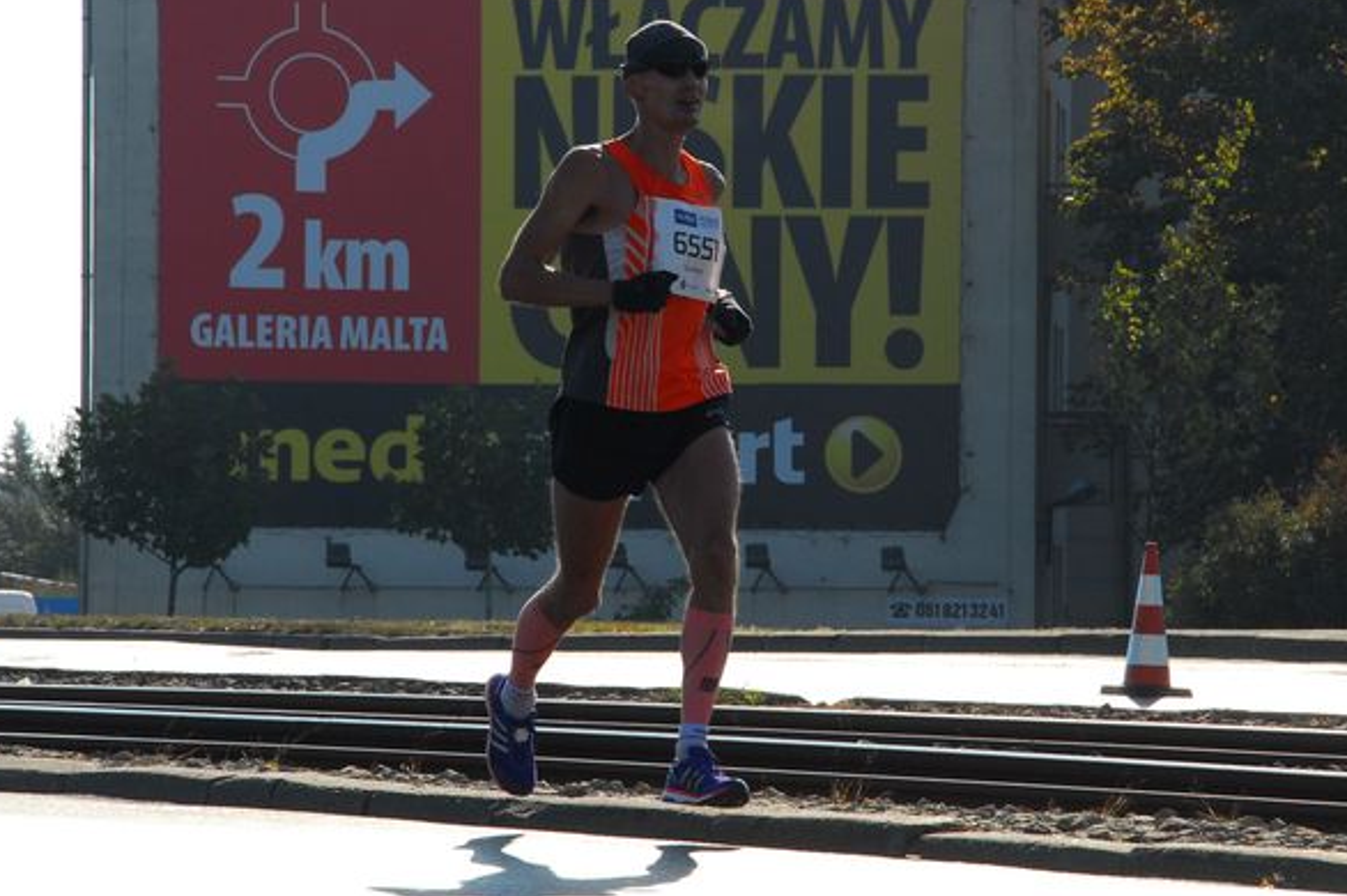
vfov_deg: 7.1
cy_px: 430
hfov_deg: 10.6
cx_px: 795
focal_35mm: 194
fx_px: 7240
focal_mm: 105
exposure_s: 1/500
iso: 400
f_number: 11
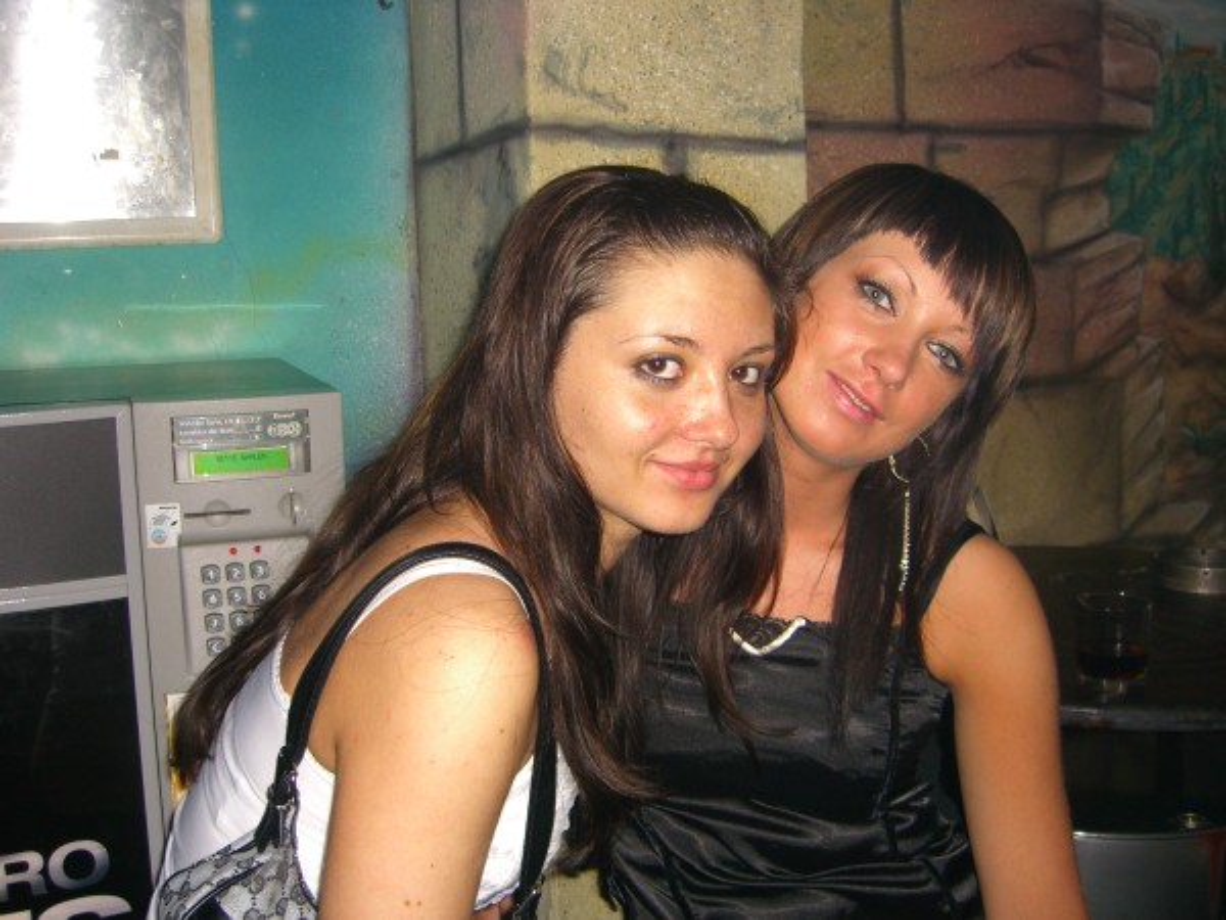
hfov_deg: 49.0
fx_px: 1346
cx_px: 613
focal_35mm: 38
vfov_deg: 37.7
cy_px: 460
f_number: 2.8
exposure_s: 1/60
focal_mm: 7.9
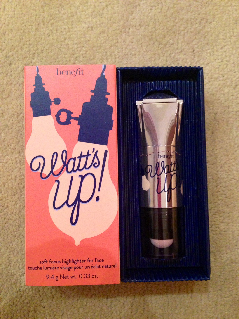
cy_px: 160
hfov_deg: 42.9
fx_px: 304
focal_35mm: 33
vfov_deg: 55.4
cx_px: 120
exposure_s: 1/17
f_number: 2.4
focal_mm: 4.13
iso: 400
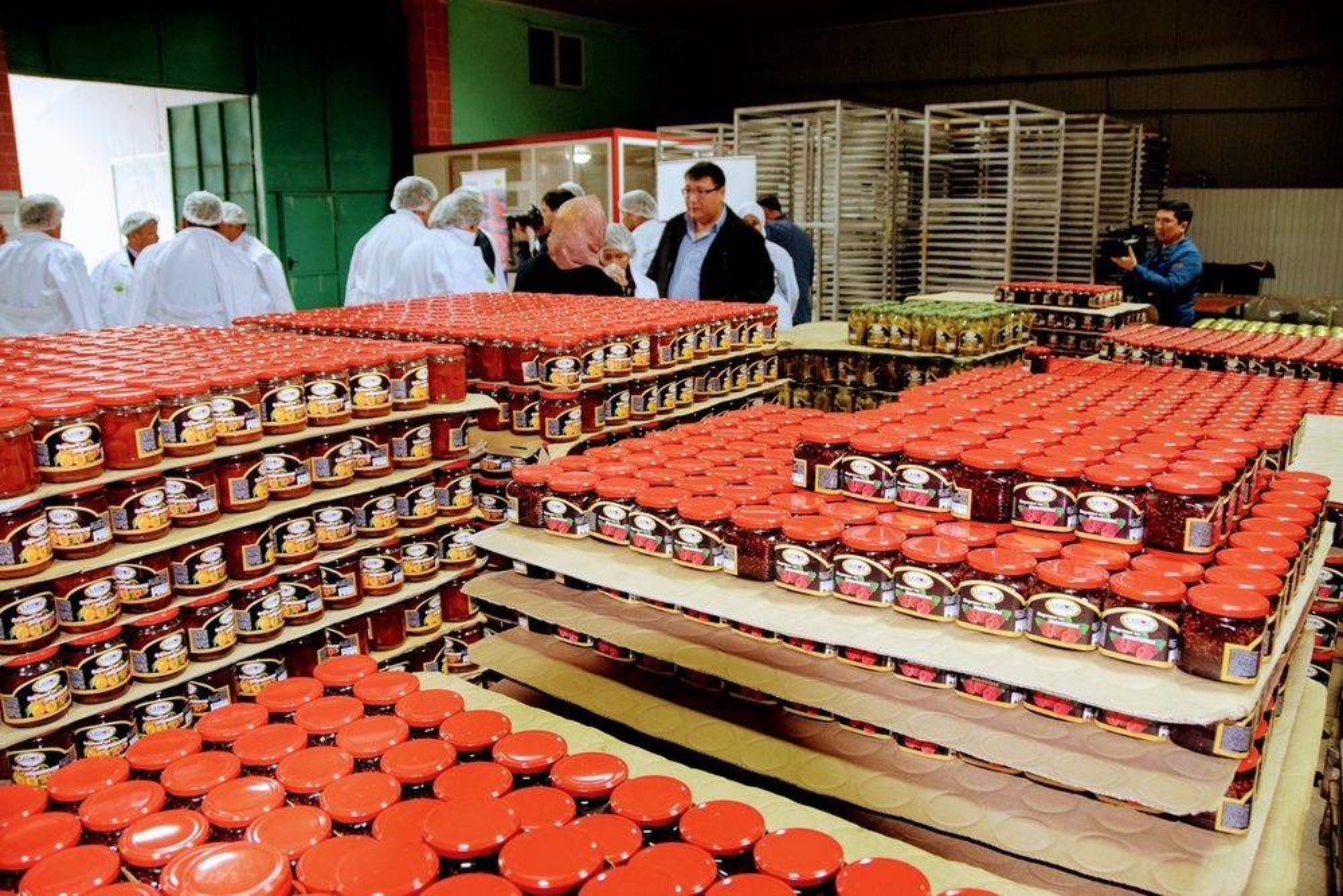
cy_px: 448
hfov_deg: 67.4
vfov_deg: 47.9
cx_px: 672
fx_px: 1007
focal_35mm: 27
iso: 800
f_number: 4
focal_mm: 18
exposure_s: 1/60
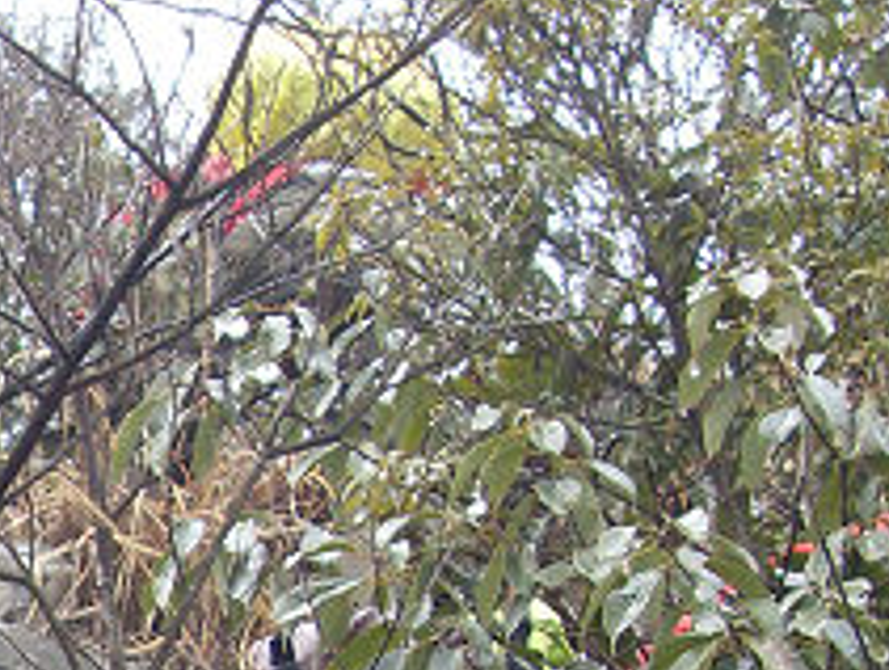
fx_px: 3602
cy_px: 1108
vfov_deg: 10.2
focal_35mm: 140
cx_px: -84
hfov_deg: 13.8
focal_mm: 6.3
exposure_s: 1/180
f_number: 2.8
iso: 80
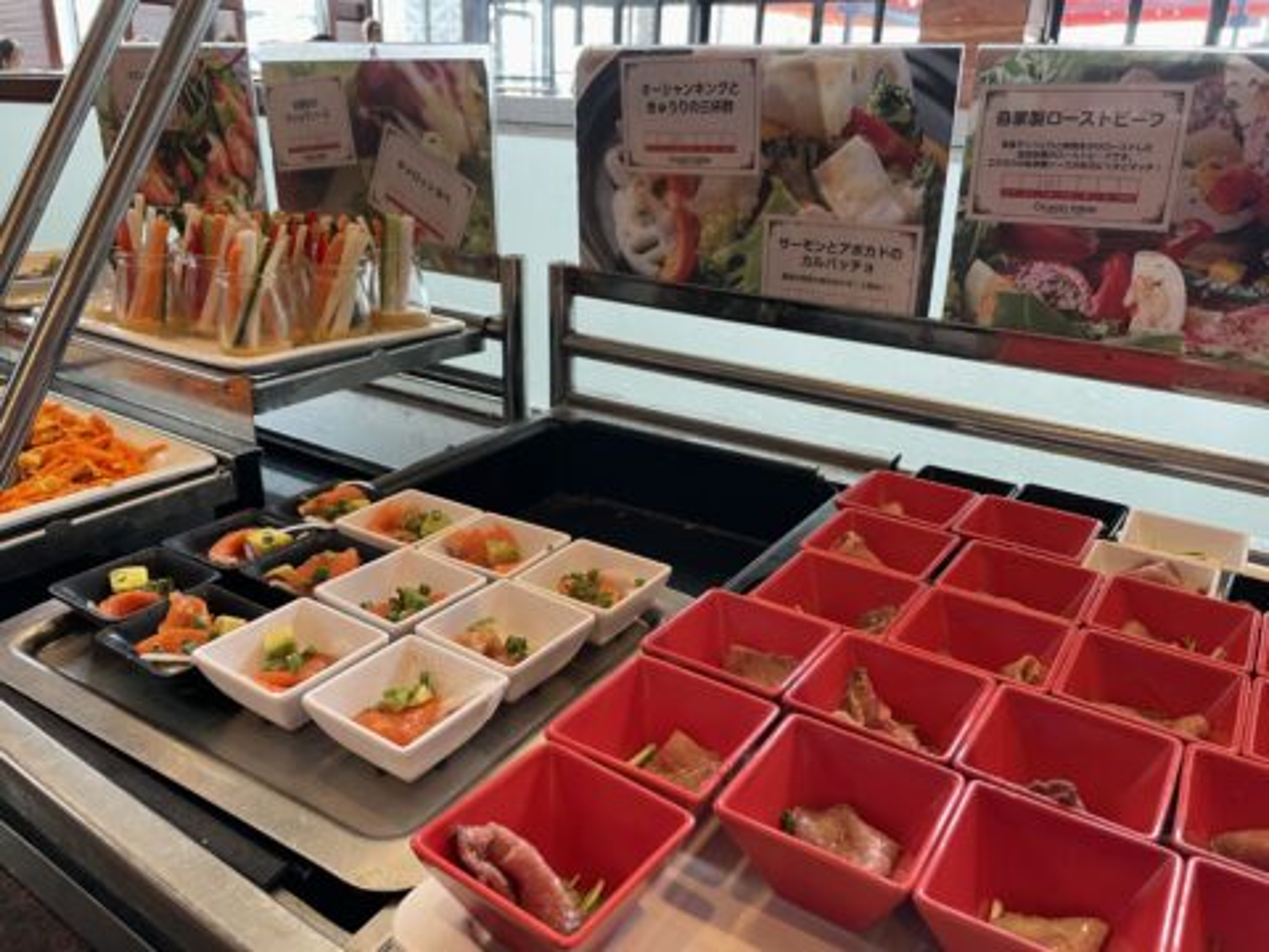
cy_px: 476
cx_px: 634
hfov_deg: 67.3
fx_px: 953
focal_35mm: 26
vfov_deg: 53.1
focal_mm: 4.2
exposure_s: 1/50
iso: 100
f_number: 1.6
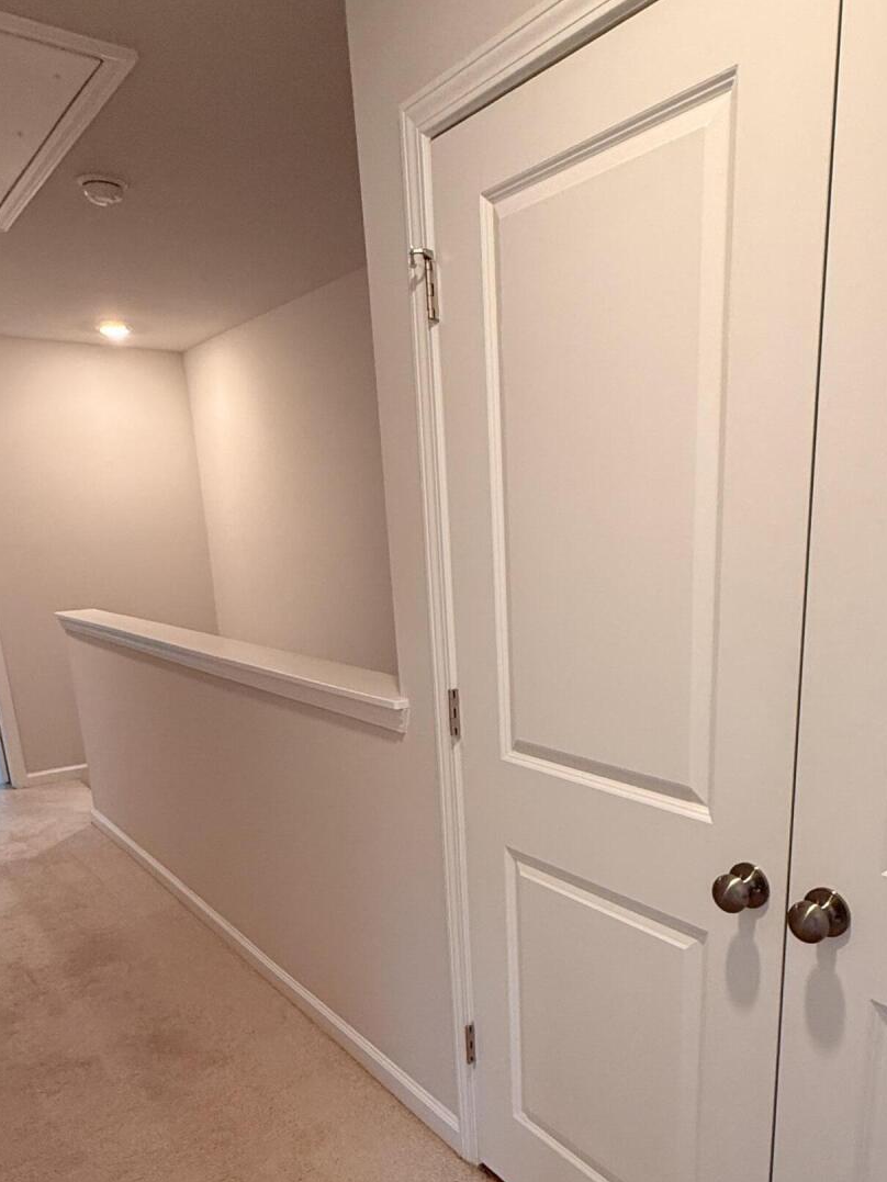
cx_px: 519
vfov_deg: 65.7
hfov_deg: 52.8
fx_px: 888
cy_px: 779
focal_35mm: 26
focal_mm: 2.22
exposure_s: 1/120
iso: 320
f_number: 2.2
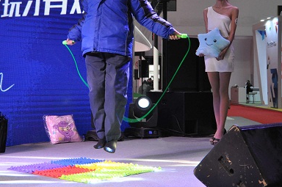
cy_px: 53
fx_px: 587
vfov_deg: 18.0
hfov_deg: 27.0
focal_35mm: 75
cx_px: 123
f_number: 4.2
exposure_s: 1/320
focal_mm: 32
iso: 1600
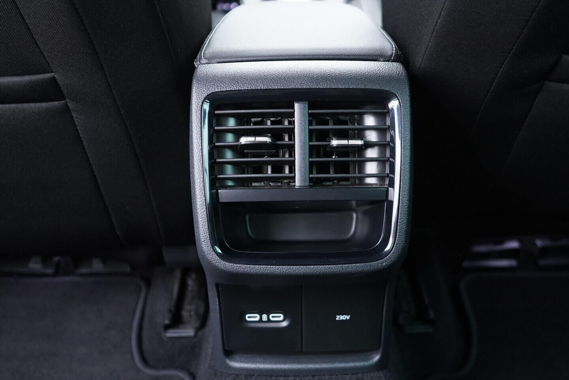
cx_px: 284
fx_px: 569
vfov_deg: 36.9
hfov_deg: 53.1
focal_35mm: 36
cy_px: 190
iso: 1250
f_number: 2.8
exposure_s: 1/40
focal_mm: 24
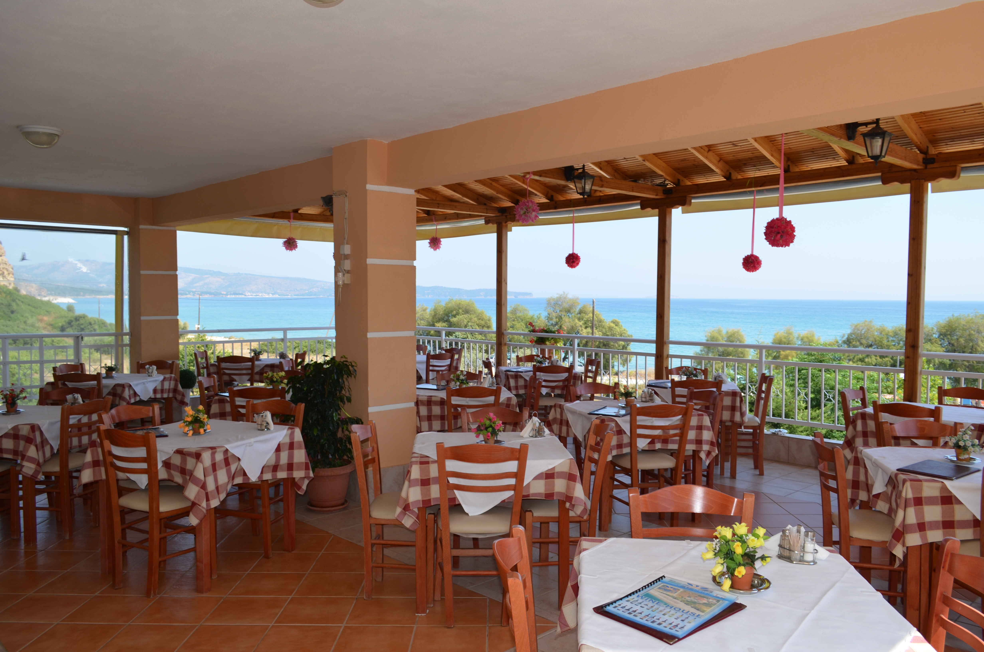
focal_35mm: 27
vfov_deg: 47.7
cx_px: 492
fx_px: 736
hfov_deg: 67.5
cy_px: 326
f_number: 6.3
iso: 100
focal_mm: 18
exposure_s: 1/200
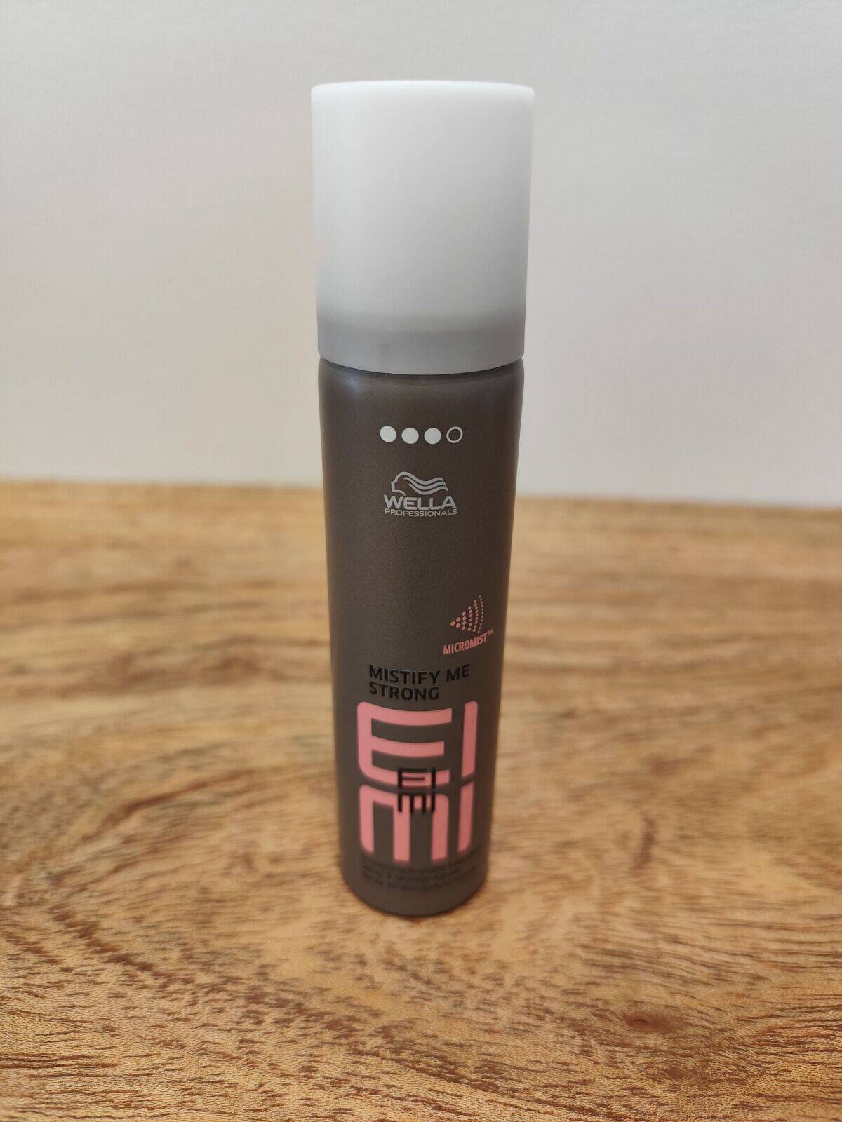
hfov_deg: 58.9
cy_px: 561
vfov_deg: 73.9
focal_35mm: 23
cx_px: 421
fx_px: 746
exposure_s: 1/100
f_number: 1.65
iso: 500
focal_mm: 6.19
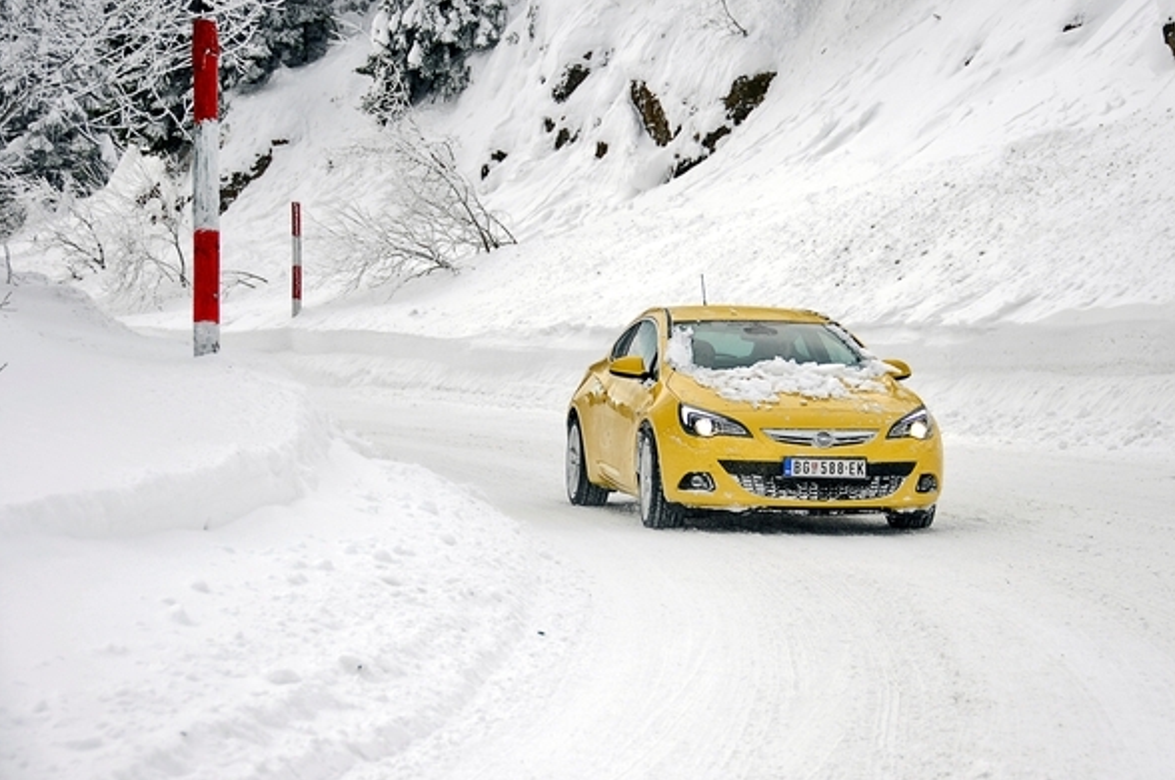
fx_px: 3193
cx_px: 637
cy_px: 393
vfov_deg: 13.9
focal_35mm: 98
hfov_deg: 20.8
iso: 200
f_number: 4.8
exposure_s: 1/250
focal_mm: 60
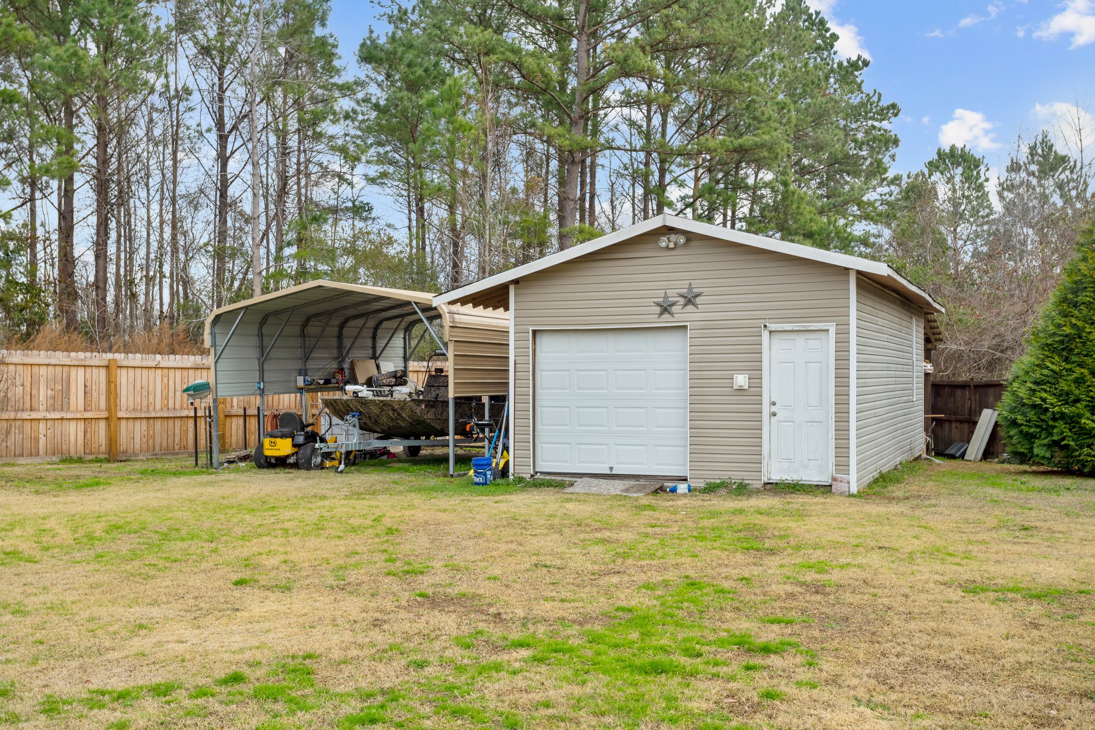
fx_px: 1125
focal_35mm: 37
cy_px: 365
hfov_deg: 51.9
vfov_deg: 35.9
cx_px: 548
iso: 200
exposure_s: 1/200
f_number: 8
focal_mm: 37
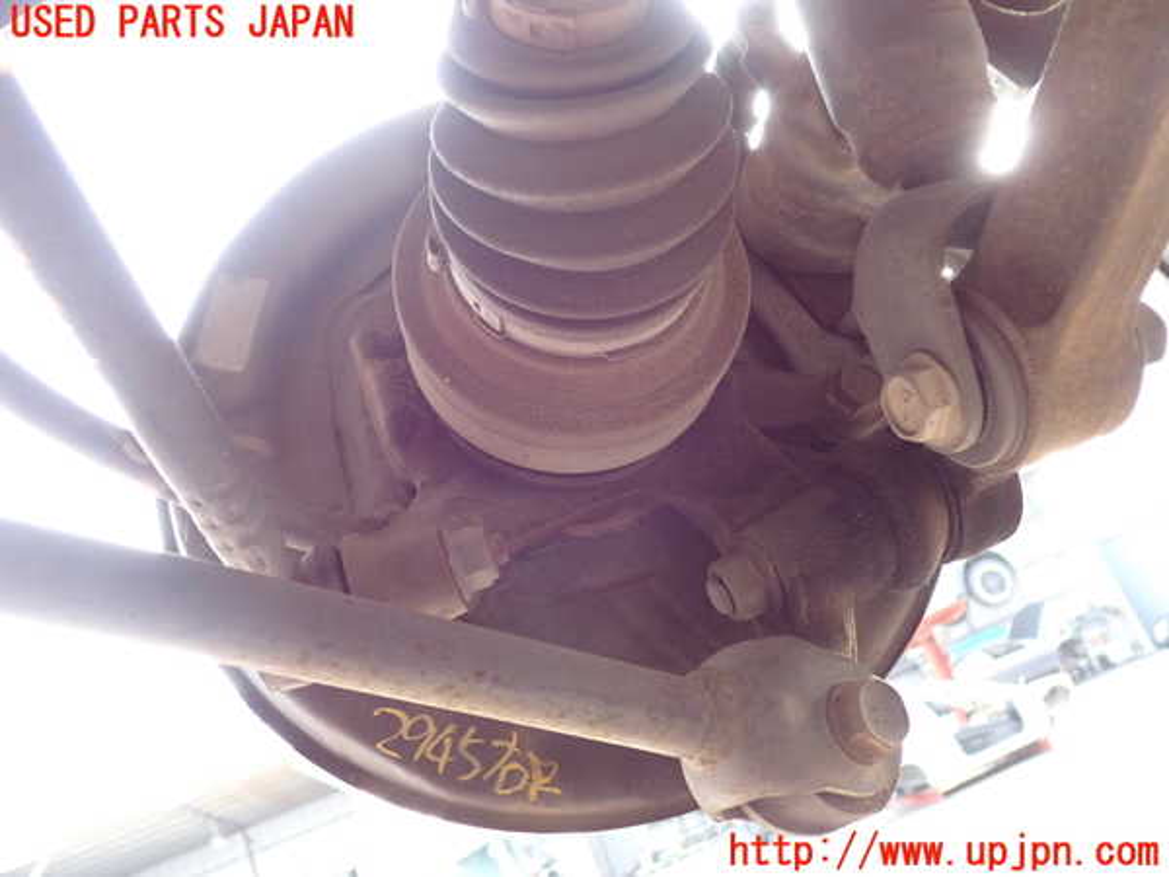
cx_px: 584
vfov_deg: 46.8
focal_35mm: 30
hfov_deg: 60.0
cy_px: 438
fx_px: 1013
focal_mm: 5.4
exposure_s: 1/125
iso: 500
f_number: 2.3
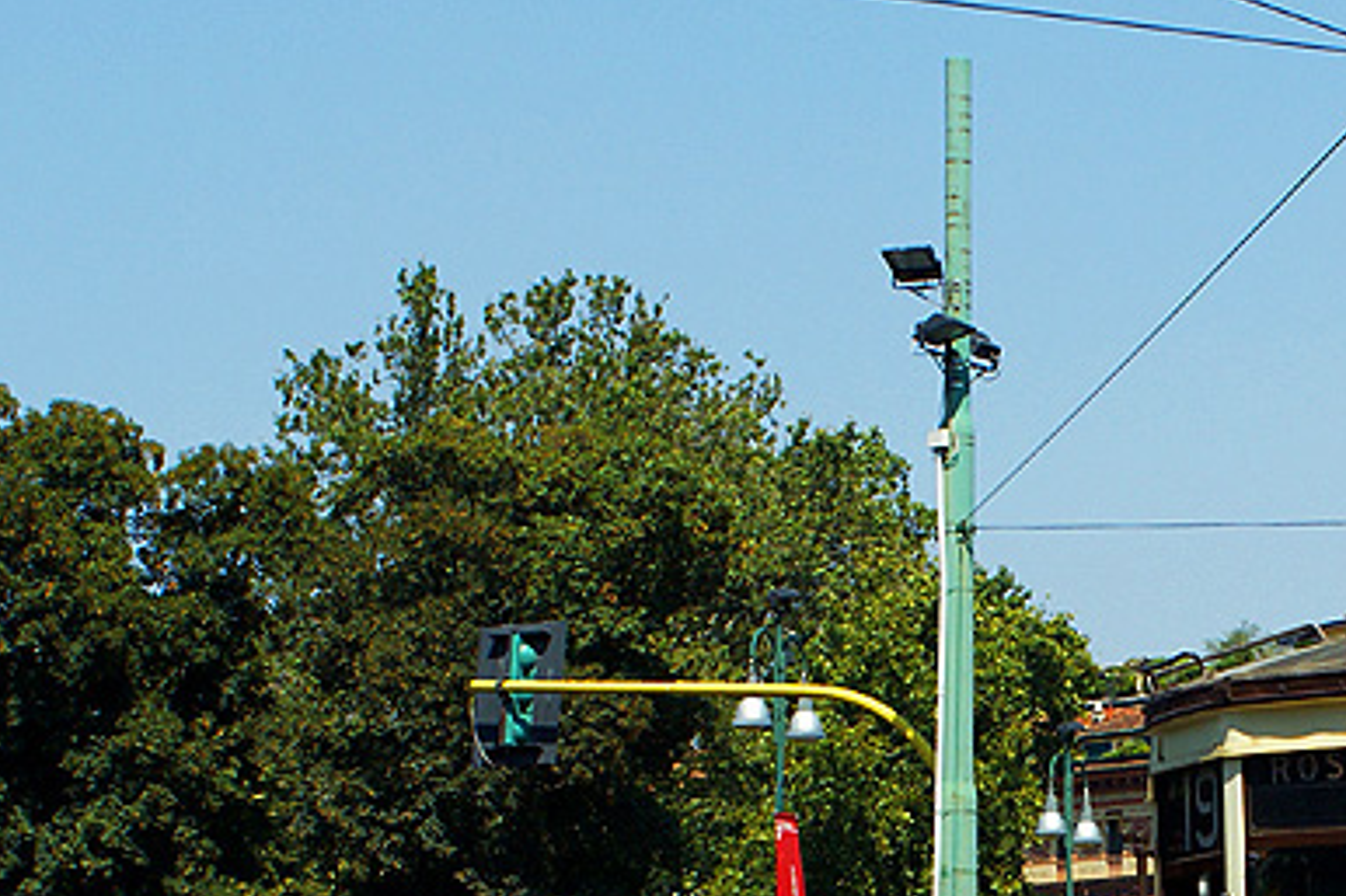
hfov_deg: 14.5
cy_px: 1046
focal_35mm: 139
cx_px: 1356
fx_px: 5207
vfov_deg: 9.7
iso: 200
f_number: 6.3
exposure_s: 1/640
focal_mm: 35
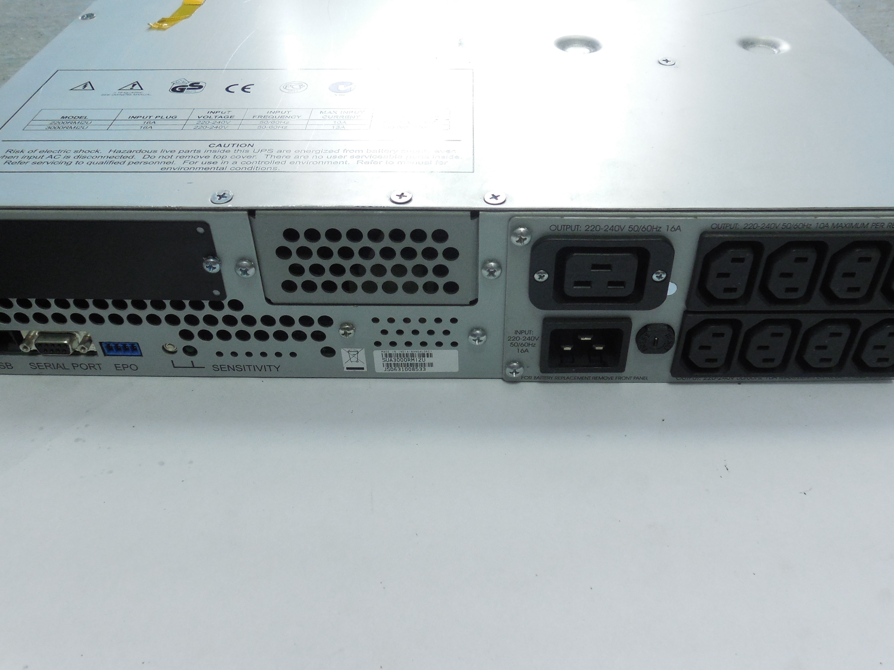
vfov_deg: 46.8
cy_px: 353
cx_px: 464
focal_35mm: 30
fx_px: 775
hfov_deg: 59.9
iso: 280
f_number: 3.5
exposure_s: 1/30
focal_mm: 4.6
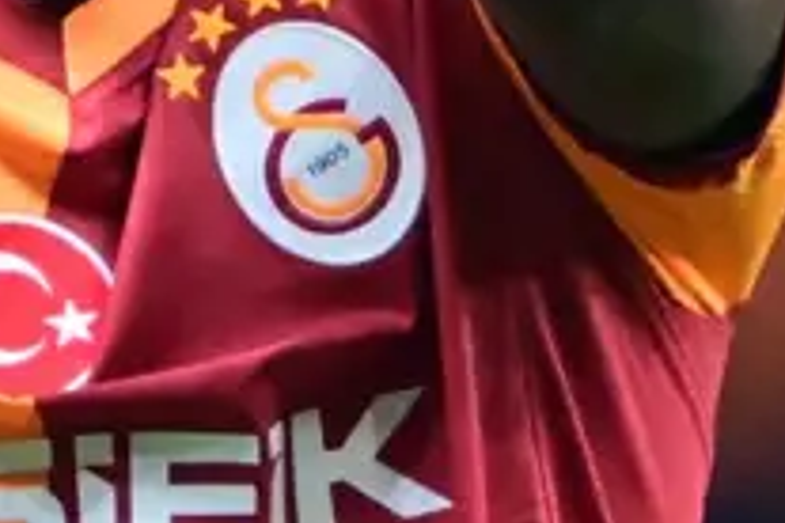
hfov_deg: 0.8
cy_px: -178
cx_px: 0
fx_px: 58783
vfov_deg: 0.5
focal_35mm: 2696
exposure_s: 1/1600
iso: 2500
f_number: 2.8
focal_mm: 400
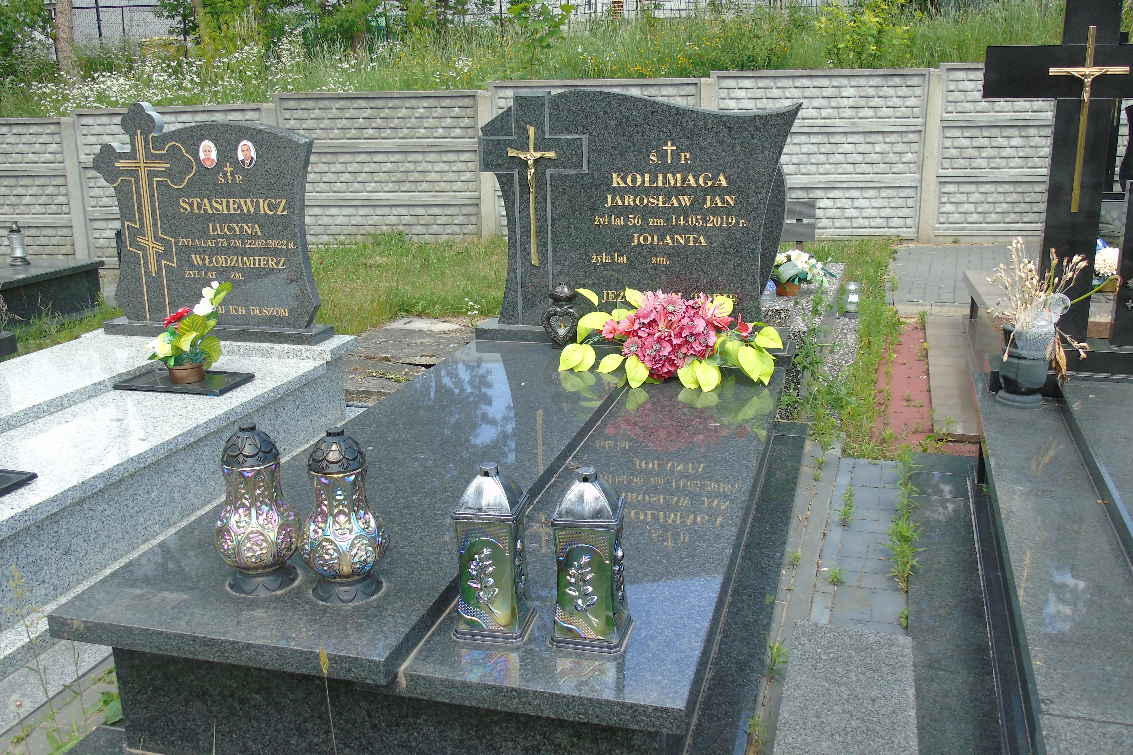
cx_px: 574
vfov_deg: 42.3
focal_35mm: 31
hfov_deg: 60.3
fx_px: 976
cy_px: 378
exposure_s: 1/200
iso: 80
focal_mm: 5.2
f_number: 3.6
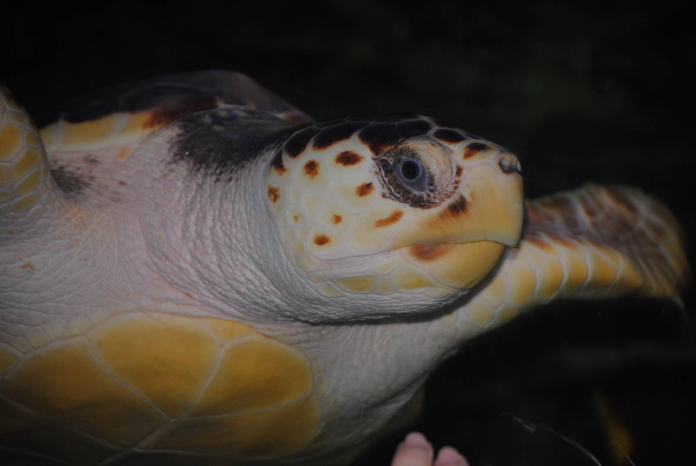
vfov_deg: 8.7
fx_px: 3049
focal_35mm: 158
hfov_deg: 13.0
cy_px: 233
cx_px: 348
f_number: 4.5
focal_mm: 105
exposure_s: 1/60
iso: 200
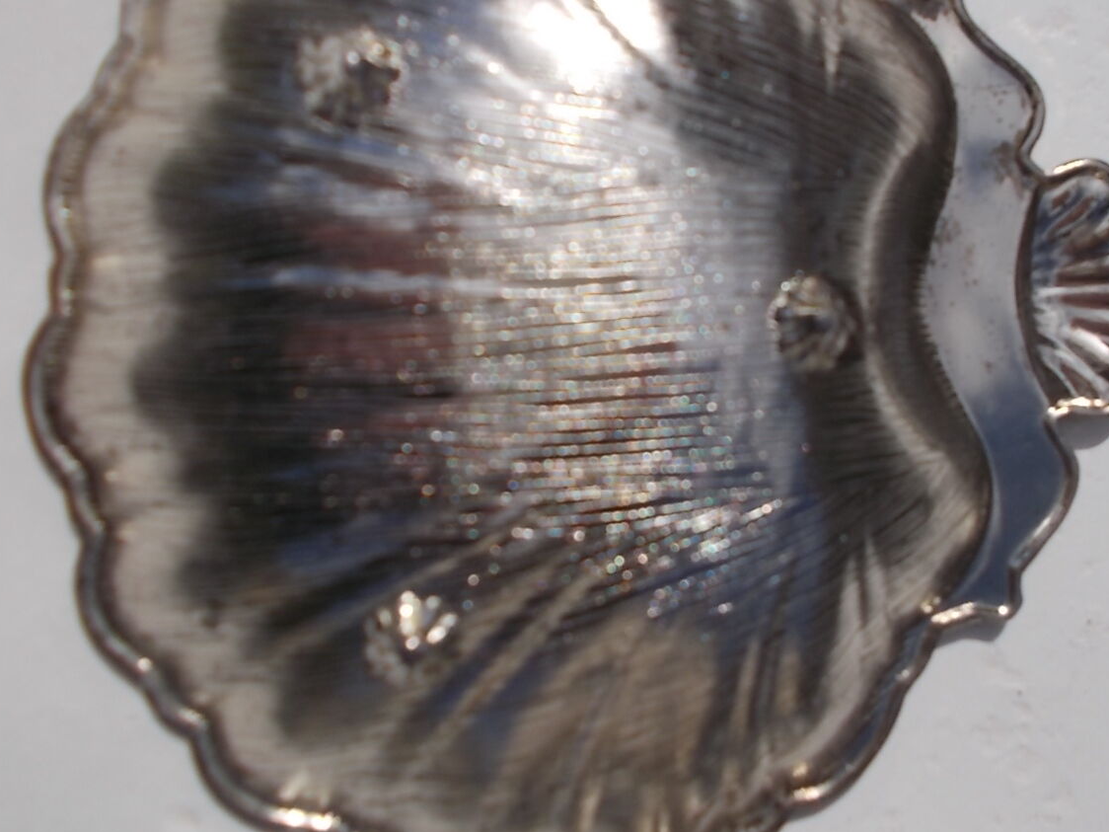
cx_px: 696
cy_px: 332
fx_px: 1185
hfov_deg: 49.6
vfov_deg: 38.5
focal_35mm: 37
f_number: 8
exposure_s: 1/640
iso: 80
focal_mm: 4.6
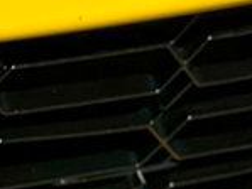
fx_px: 2404
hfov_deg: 5.7
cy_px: 214
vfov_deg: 4.5
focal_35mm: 330
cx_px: -382
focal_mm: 6.86
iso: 100
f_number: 1.78
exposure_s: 1/15873
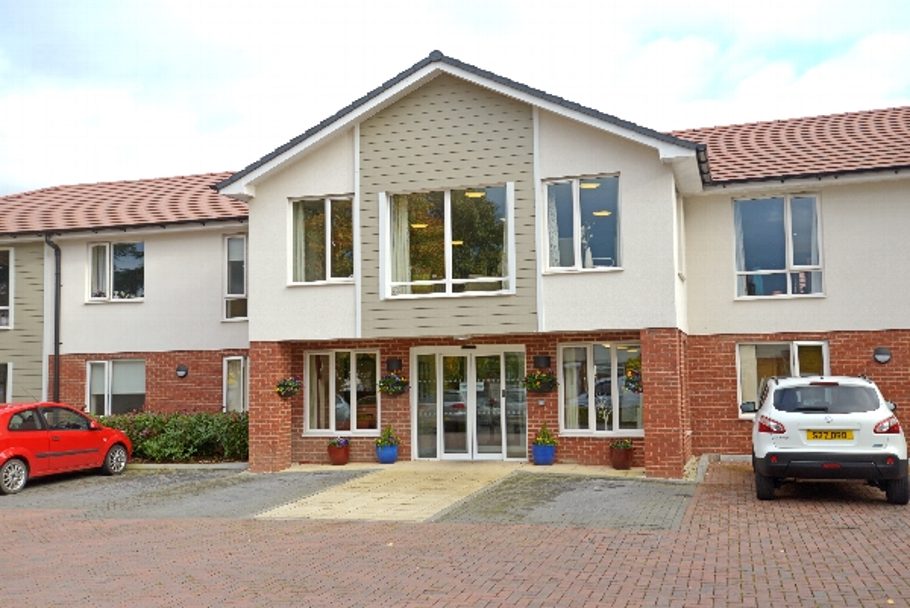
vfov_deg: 36.9
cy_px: 304
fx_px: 911
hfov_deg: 53.1
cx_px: 455
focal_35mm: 36
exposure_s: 1/100
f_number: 8
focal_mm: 36
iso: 100
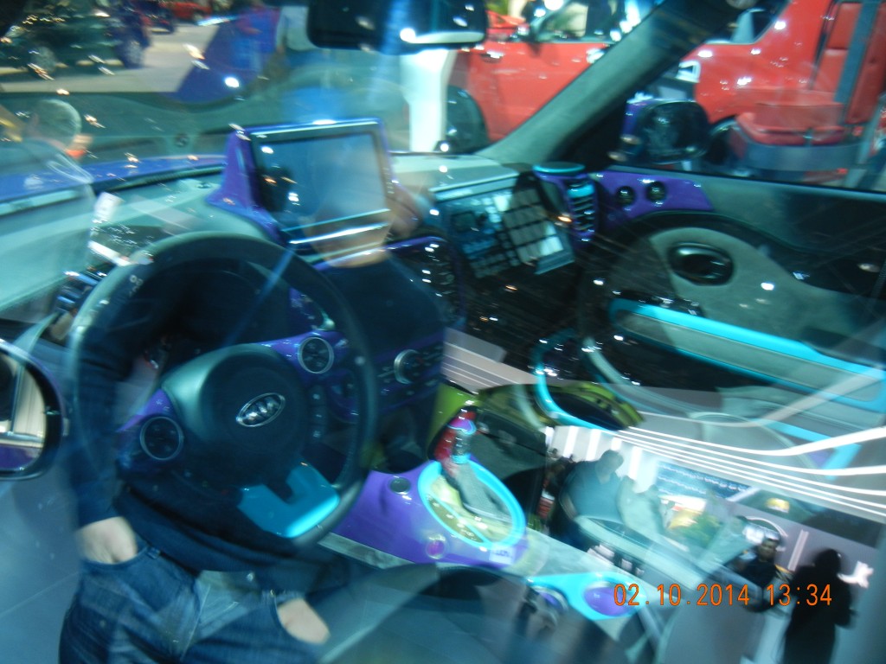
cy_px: 332
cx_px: 443
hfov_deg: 60.0
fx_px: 768
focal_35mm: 30
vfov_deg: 46.8
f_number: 3.5
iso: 200
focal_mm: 5.4
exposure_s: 1/4.5
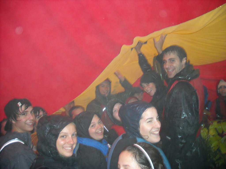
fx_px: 229
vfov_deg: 40.7
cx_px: 113
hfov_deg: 52.6
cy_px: 84
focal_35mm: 35
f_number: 2.8
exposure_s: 1/60
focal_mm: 5.7
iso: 200
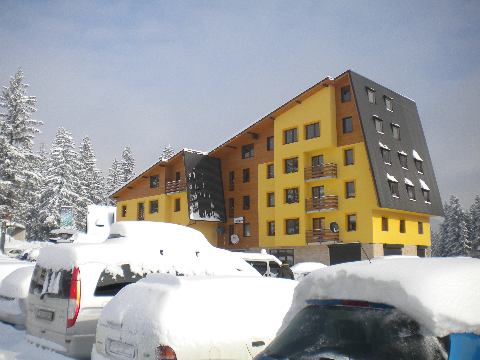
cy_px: 180
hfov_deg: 52.6
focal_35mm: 35
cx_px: 240
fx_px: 485
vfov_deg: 40.7
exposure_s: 1/900
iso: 80
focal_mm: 6.3
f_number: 4.6
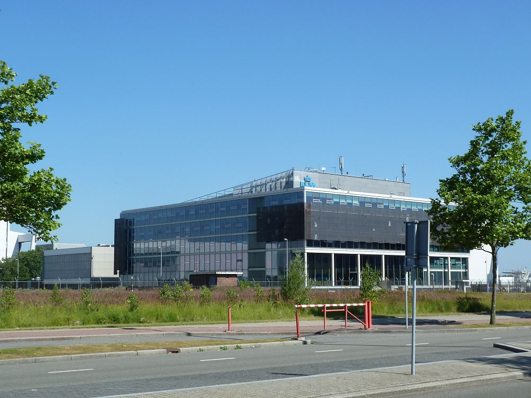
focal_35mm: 53
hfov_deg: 36.2
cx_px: 267
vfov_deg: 27.5
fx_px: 813
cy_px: 202
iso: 80
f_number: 4.5
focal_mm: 8.5
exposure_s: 1/400
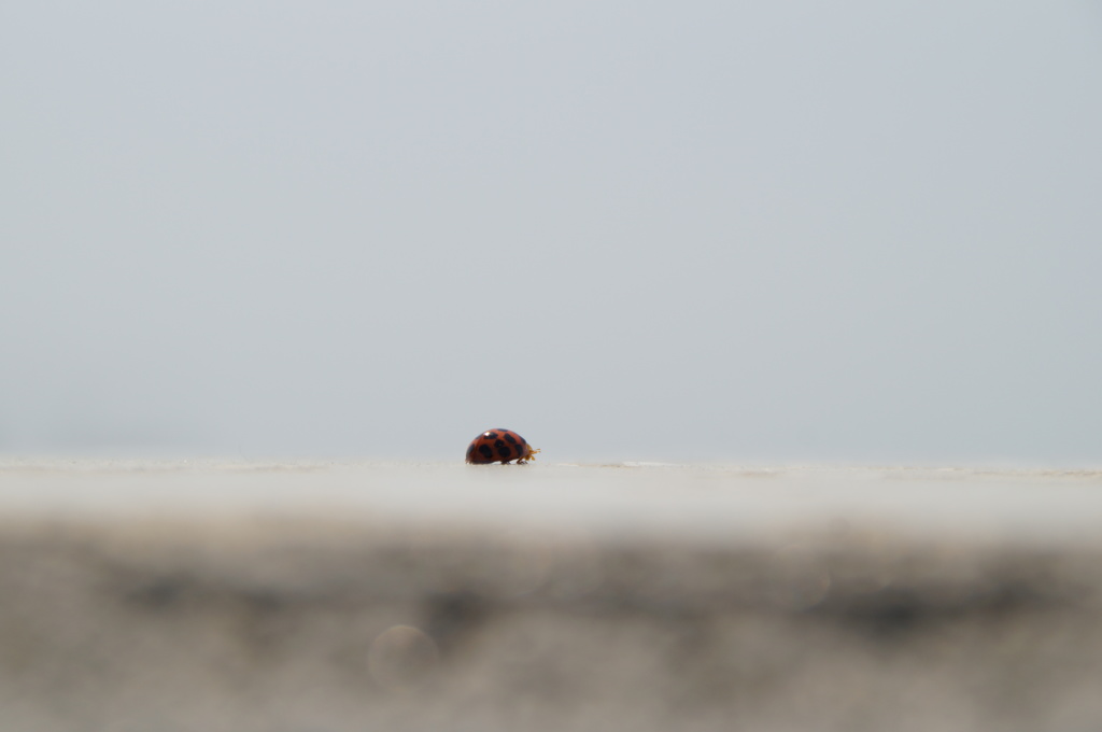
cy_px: 366
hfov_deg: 6.9
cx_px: 551
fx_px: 9172
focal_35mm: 300
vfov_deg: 4.6
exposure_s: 1/640
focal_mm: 200
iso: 100
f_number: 8
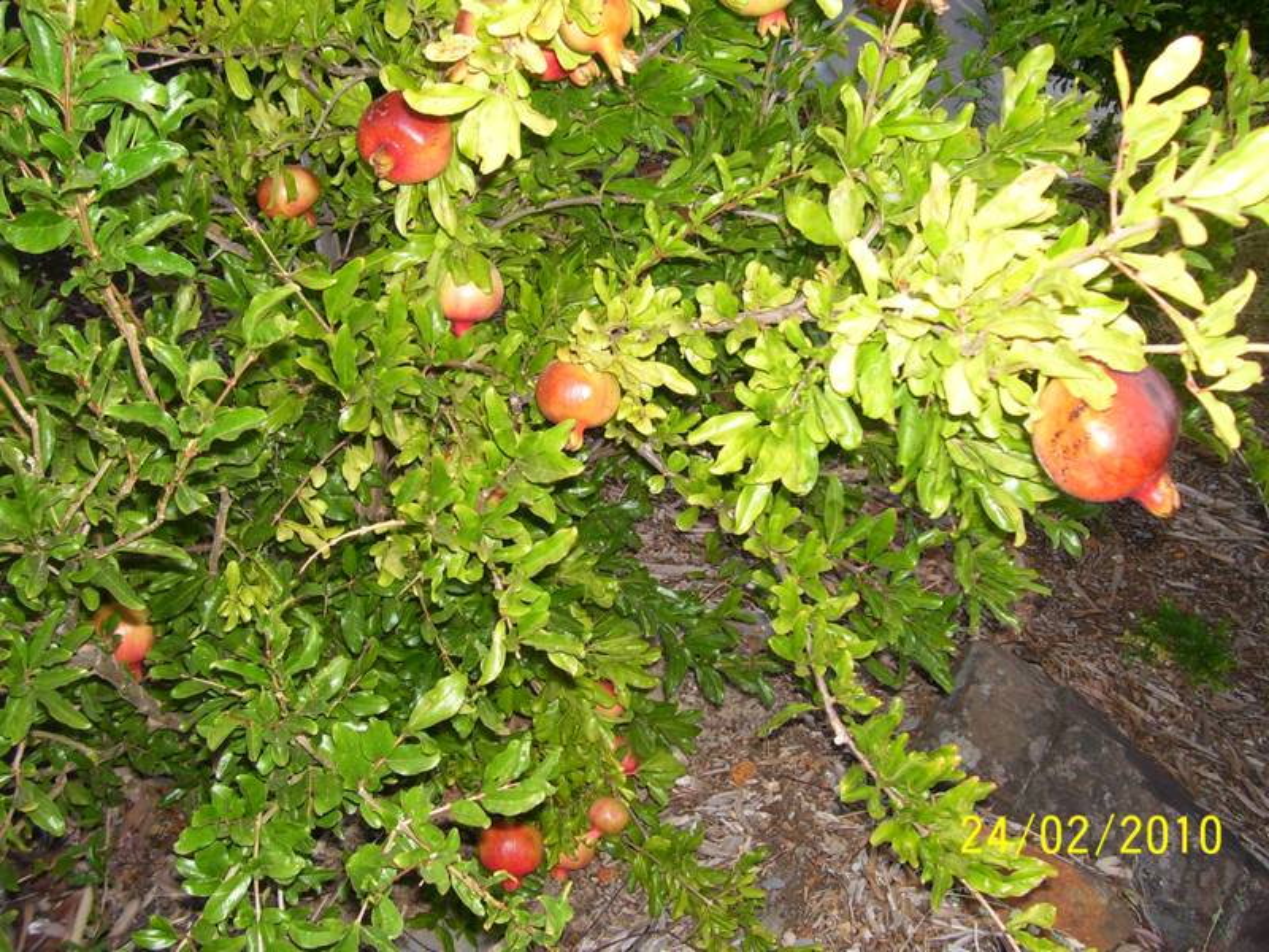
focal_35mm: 34
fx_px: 1246
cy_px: 476
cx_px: 634
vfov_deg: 41.8
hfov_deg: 54.0
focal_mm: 5.6
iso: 80
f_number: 2.7
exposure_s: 1/60
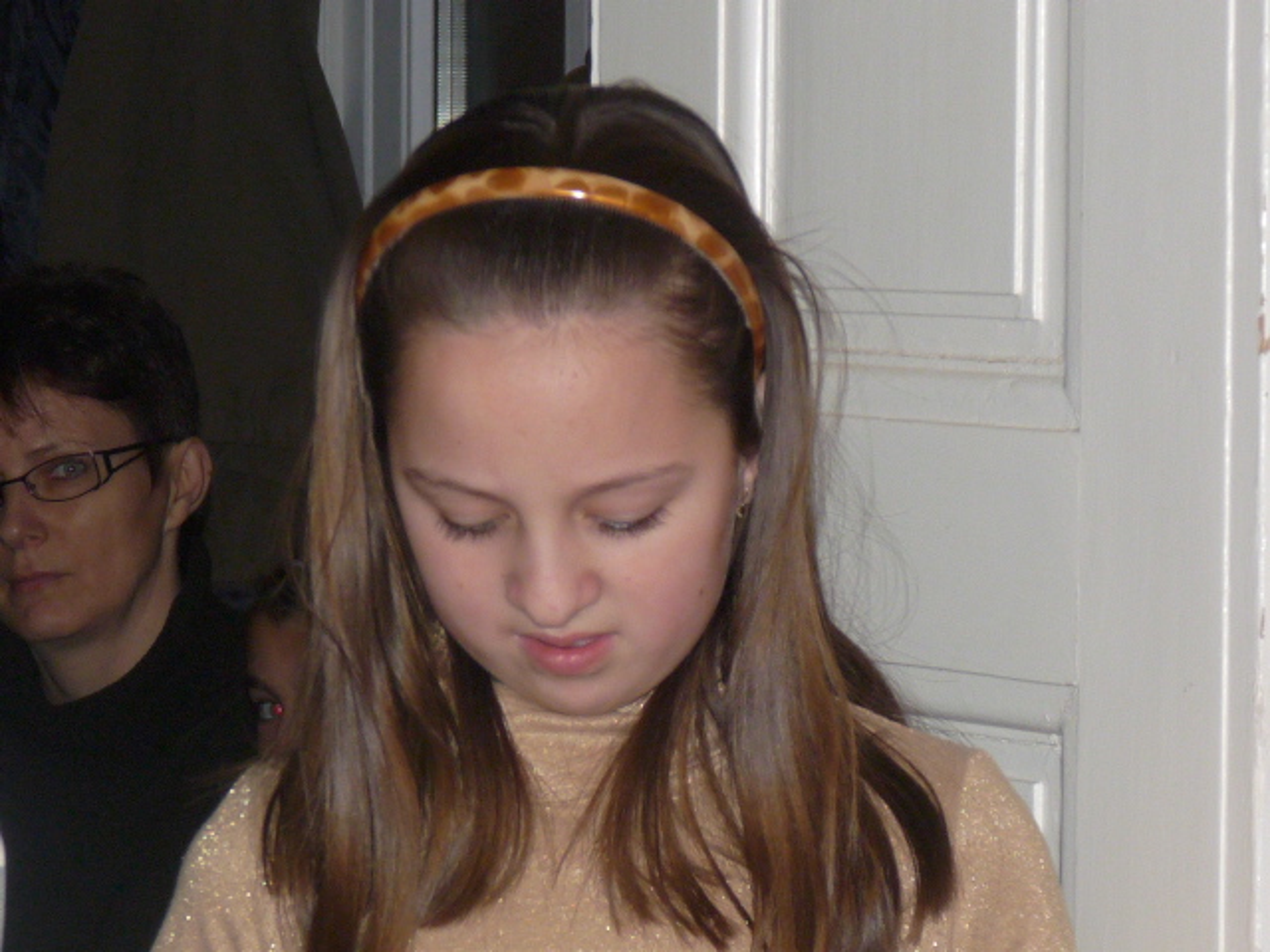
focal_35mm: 222
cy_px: 476
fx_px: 8145
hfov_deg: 8.9
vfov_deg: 6.7
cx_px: 635
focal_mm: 22.3
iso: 250
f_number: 3.6
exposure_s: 1/50
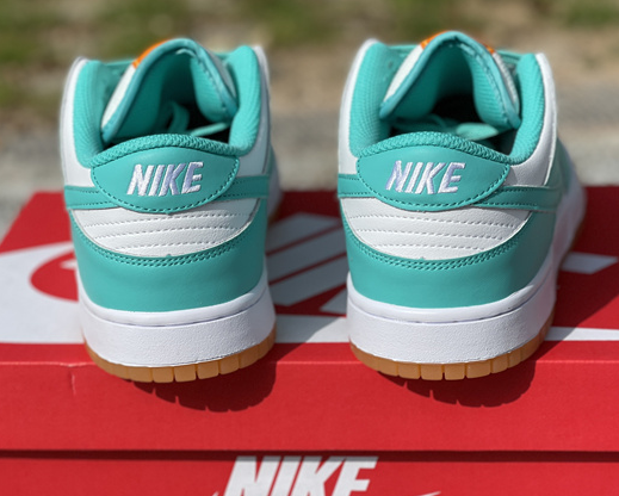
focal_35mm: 89
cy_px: 225
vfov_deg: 17.3
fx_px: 1632
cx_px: 301
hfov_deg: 21.5
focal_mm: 7.5
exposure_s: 1/3425
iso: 32
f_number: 2.2
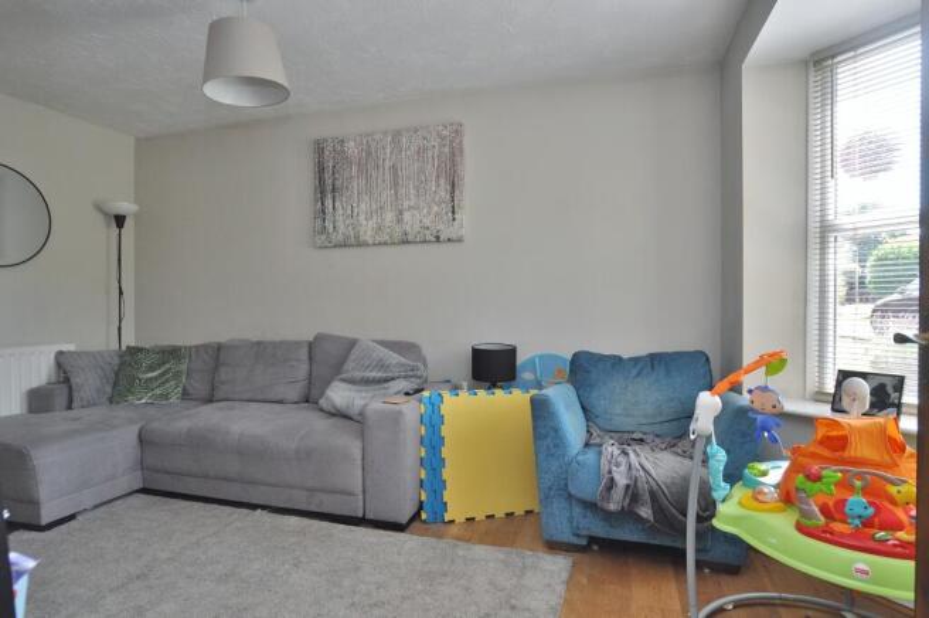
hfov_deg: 85.5
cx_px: 464
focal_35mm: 20
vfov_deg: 63.1
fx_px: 503
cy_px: 309
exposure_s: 1/100
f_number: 4.8
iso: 400
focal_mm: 13
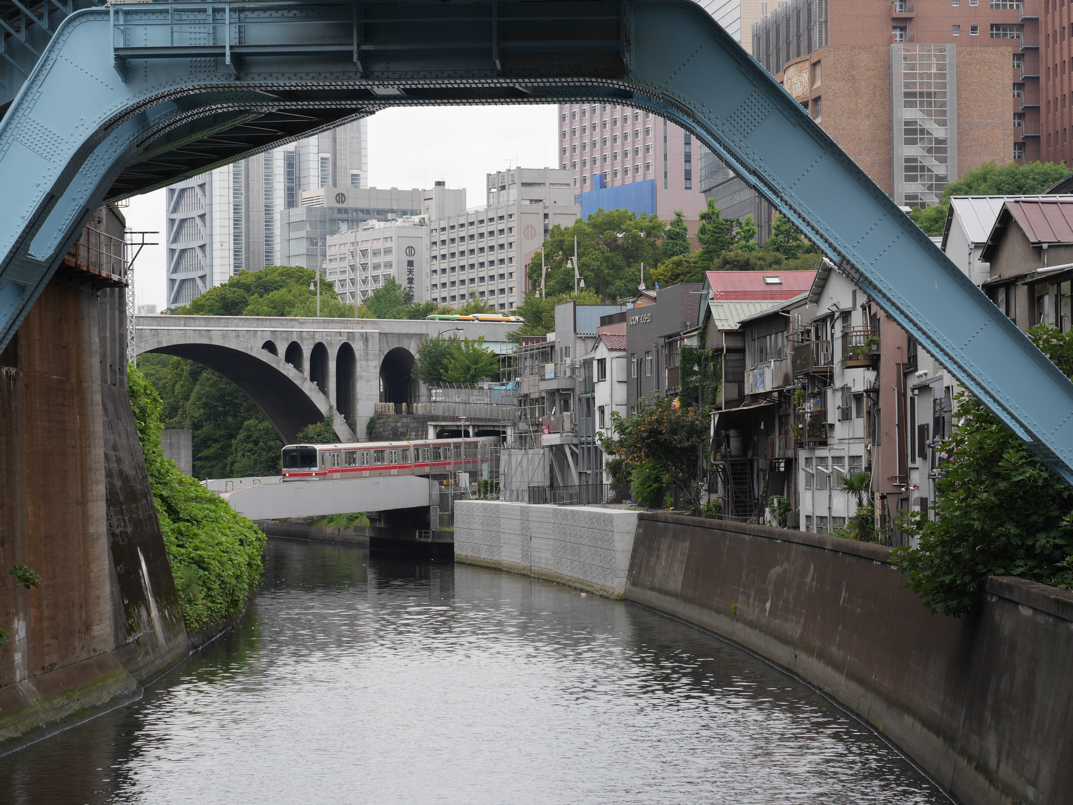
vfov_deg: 13.5
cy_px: 402
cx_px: 536
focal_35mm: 110
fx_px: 3410
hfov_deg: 17.9
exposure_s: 1/250
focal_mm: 55
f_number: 7.1
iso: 200
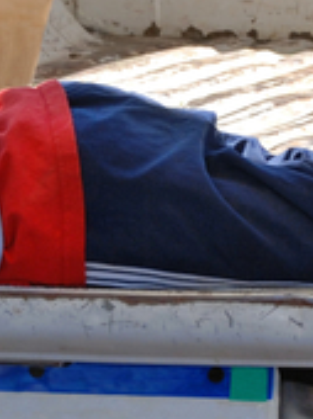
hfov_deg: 3.2
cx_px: 112
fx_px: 5642
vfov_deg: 4.3
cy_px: 176
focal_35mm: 467
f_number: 6.3
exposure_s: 1/160
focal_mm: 55
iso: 100
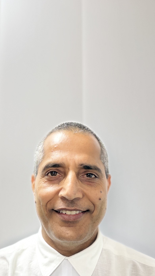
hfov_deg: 31.2
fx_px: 278
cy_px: 178
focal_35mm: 38
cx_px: 74
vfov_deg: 52.0
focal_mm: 6.76
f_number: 1.78
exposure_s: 1/100
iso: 80
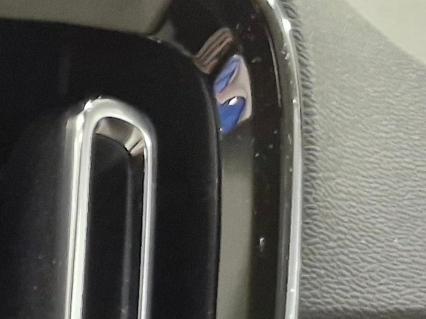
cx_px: -642
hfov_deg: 11.0
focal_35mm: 148
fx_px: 1821
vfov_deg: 8.9
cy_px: 793
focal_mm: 5.54
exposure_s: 1/33
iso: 640
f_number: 1.8
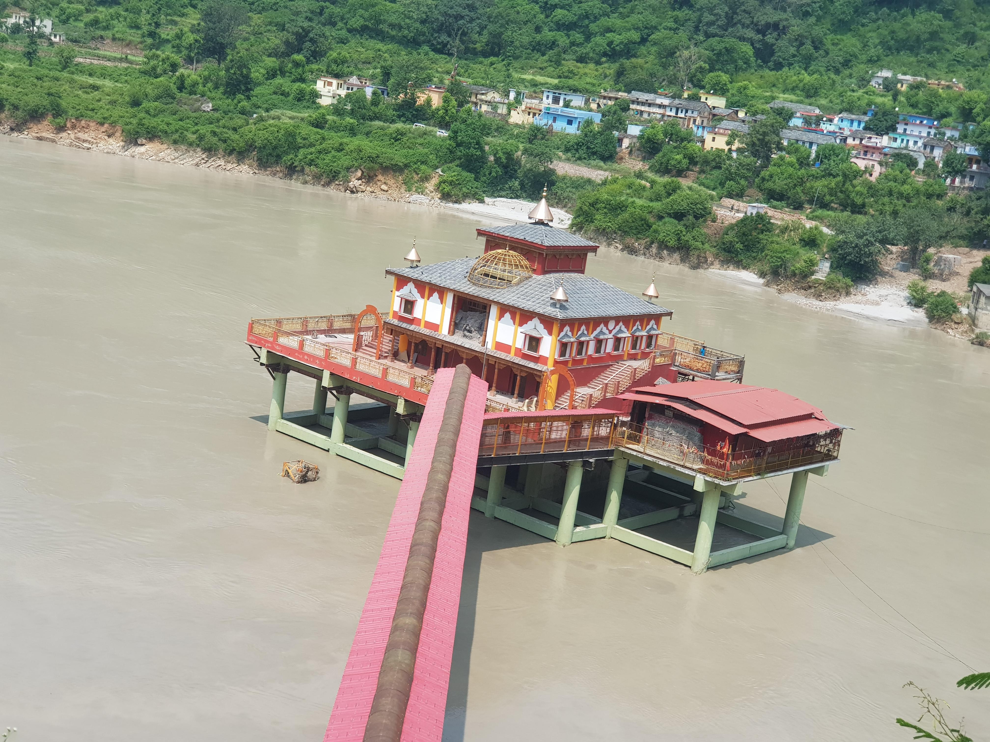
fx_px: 1487
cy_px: 371
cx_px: 495
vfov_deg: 28.0
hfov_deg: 36.8
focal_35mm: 52
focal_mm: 6
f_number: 2.4
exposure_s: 1/602
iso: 25
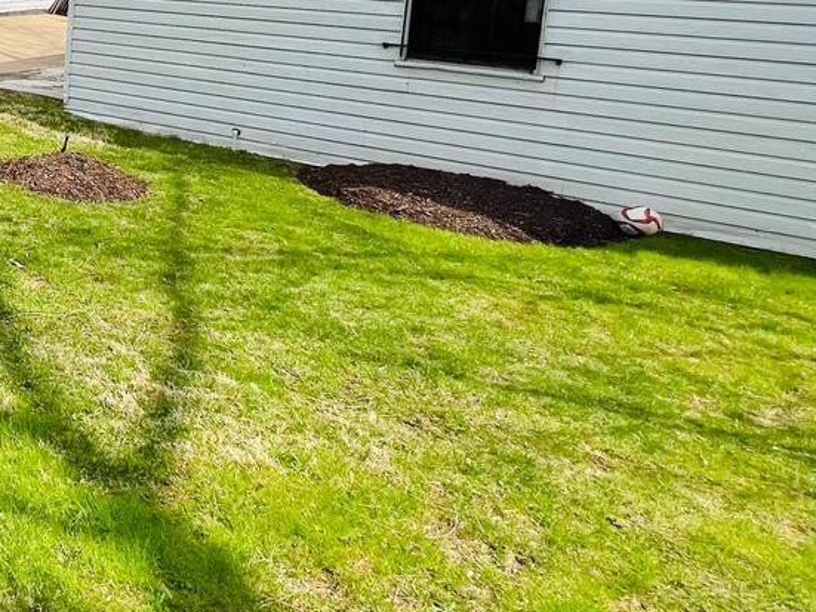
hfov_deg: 36.8
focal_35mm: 34
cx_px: -222
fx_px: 801
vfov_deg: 38.1
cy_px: 30
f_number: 1.8
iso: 32
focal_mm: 1.57
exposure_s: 1/2222
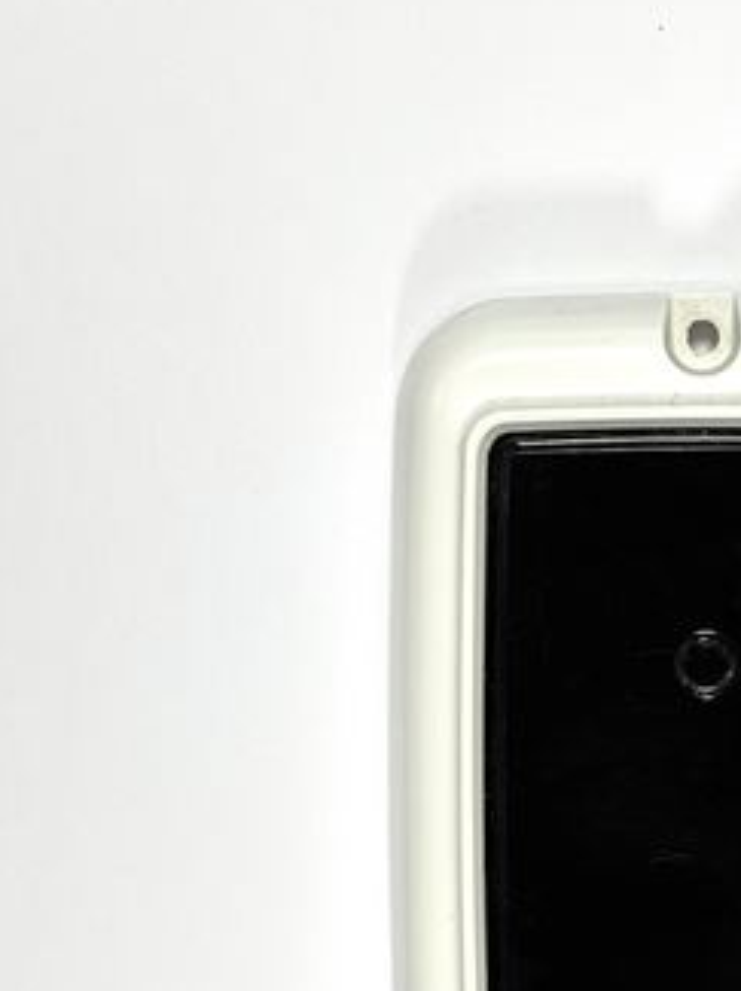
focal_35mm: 138
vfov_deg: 14.2
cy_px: 829
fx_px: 3947
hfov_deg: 10.7
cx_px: 694
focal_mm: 7.5
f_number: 2.2
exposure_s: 1/84
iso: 80
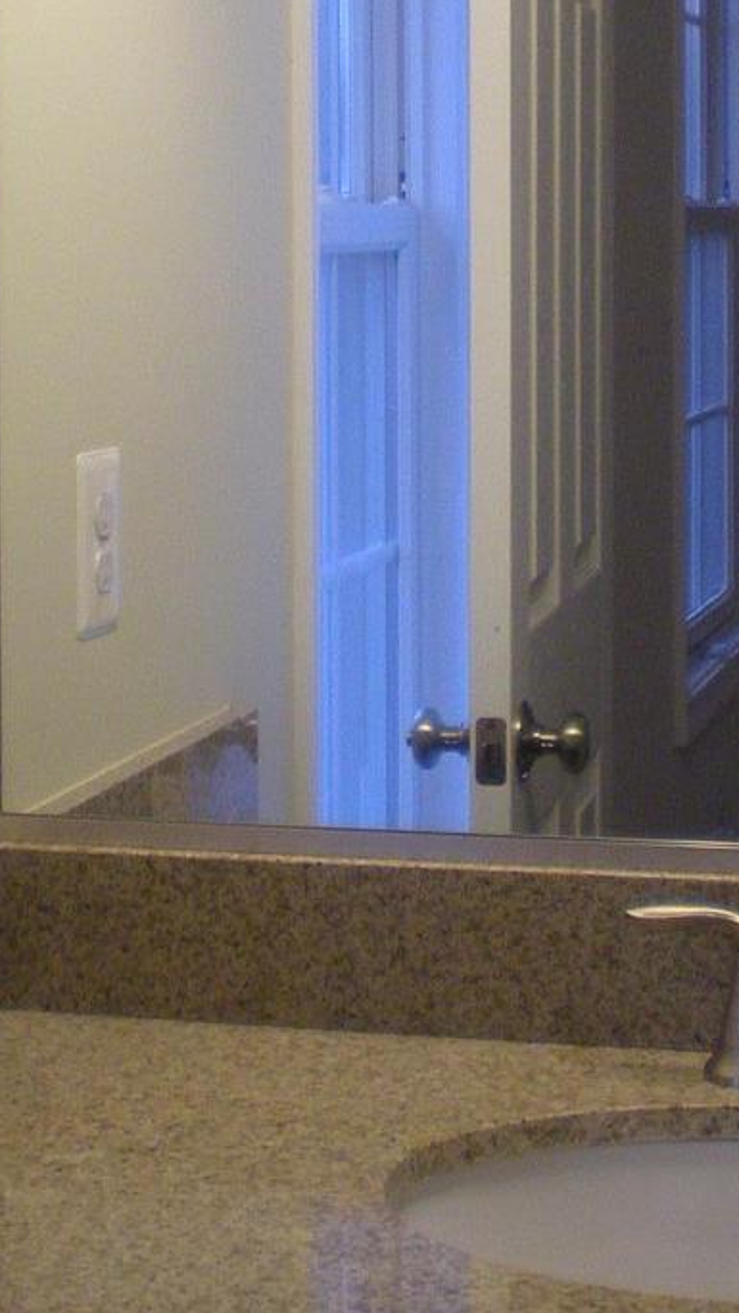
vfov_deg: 22.6
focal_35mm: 93
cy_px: 240
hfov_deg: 13.0
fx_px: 3238
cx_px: 430
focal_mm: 6.3
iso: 164
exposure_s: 1/58.7
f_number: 3.1
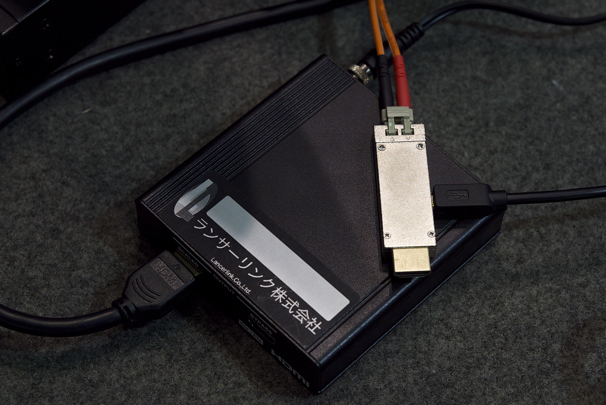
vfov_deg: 13.1
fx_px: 1768
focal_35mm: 105
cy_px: 202
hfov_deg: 19.4
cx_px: 303
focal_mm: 70
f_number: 5
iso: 1600
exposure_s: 1/50
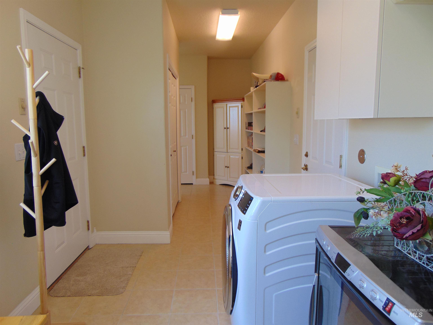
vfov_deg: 54.9
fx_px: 313
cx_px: 216
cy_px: 162
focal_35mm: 25
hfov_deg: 69.4
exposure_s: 1/50
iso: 80
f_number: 3
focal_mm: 4.5
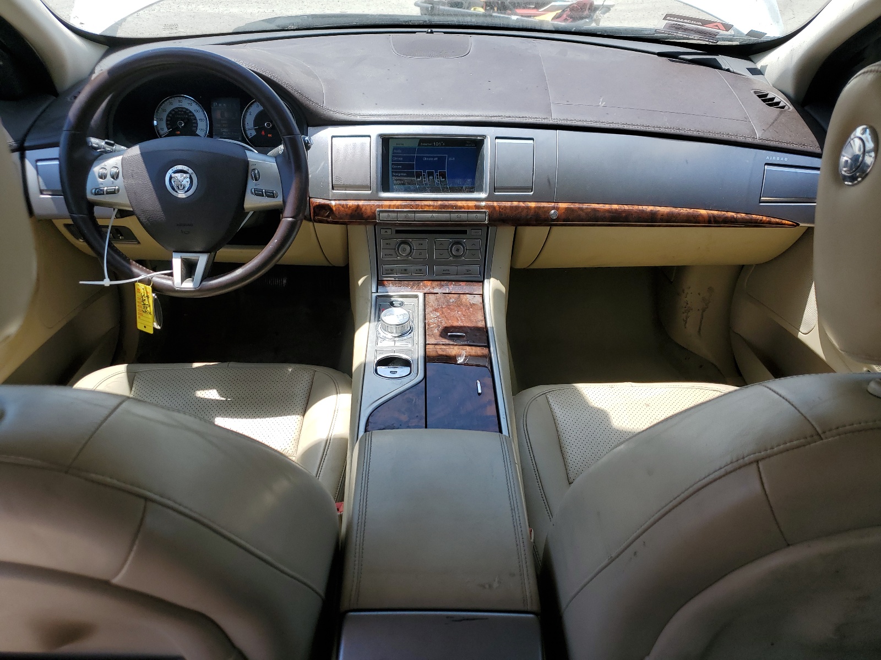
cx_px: 440
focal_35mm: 26
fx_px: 662
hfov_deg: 67.3
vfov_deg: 53.1
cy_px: 330
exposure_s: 1/1000
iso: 50
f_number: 1.5
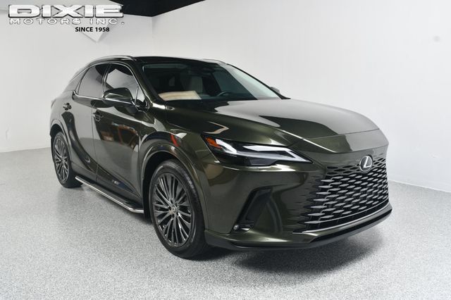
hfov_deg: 62.0
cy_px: 150
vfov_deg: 43.6
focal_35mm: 30
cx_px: 226
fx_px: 376
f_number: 8
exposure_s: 1/160
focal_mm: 20
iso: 100
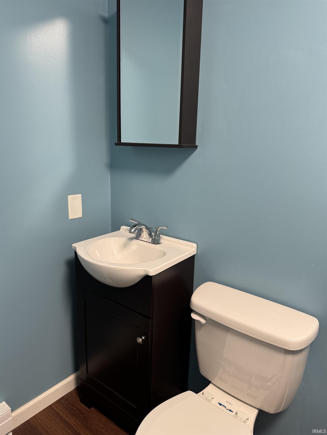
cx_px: 164
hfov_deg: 56.8
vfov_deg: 71.6
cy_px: 218
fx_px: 302
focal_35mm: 24
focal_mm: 6.76
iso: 160
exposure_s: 1/60
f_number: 1.78
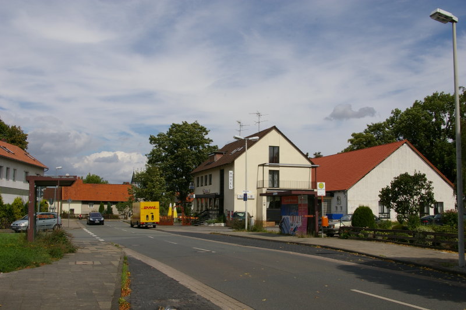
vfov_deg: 36.8
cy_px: 155
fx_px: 466
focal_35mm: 36
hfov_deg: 53.2
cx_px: 233
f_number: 13
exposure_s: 1/250
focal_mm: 24
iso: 200
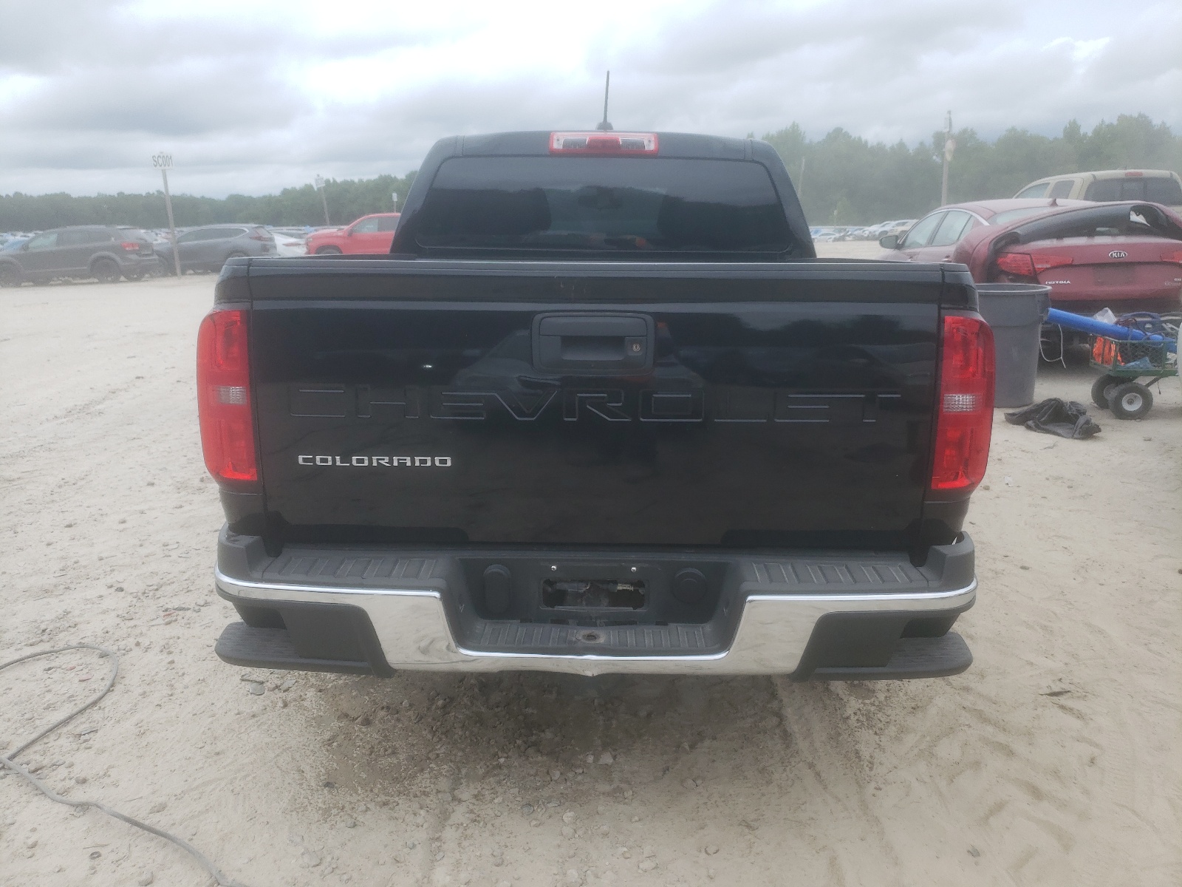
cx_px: 591
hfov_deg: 67.3
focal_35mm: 26
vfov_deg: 53.1
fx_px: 888
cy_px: 444
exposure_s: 1/1429
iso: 50
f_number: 1.5
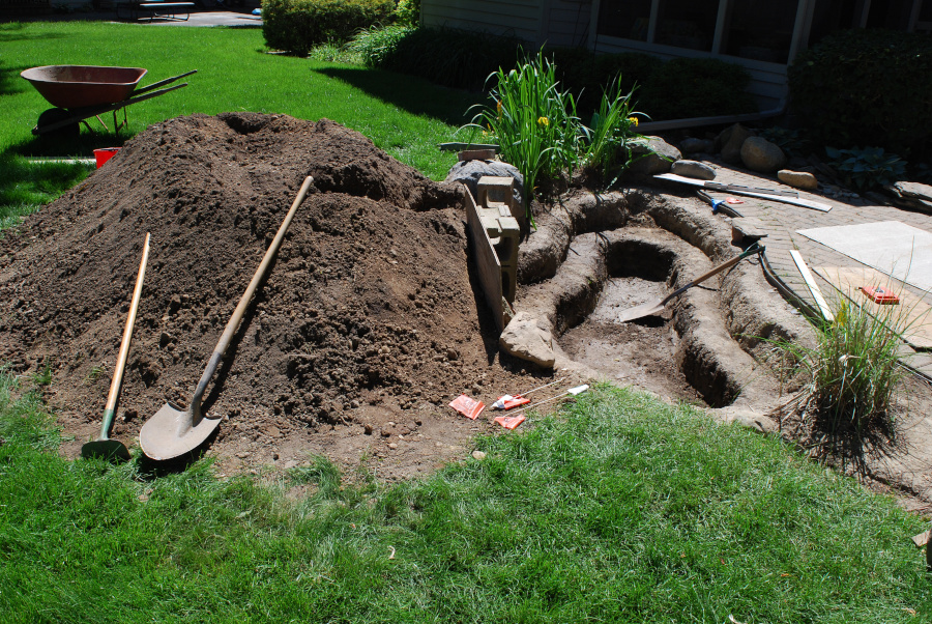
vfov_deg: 40.1
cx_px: 466
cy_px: 312
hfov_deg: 57.2
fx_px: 855
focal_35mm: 33
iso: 200
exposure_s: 1/250
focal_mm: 22
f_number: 10
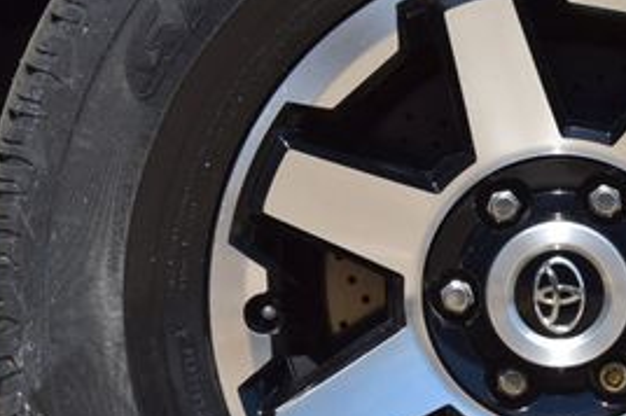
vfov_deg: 6.9
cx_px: 537
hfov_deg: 10.4
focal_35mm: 197
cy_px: 292
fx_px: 3425
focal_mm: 55
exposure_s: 1/500
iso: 400
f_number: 11
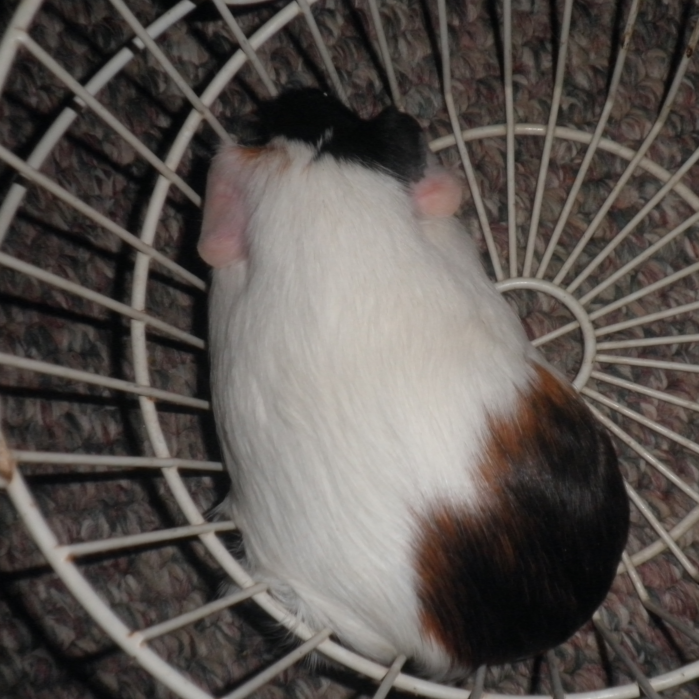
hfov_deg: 32.1
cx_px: 415
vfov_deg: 32.2
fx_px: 1211
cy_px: 387
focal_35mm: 53
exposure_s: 1/50
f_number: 3.1
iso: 160
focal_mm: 6.5
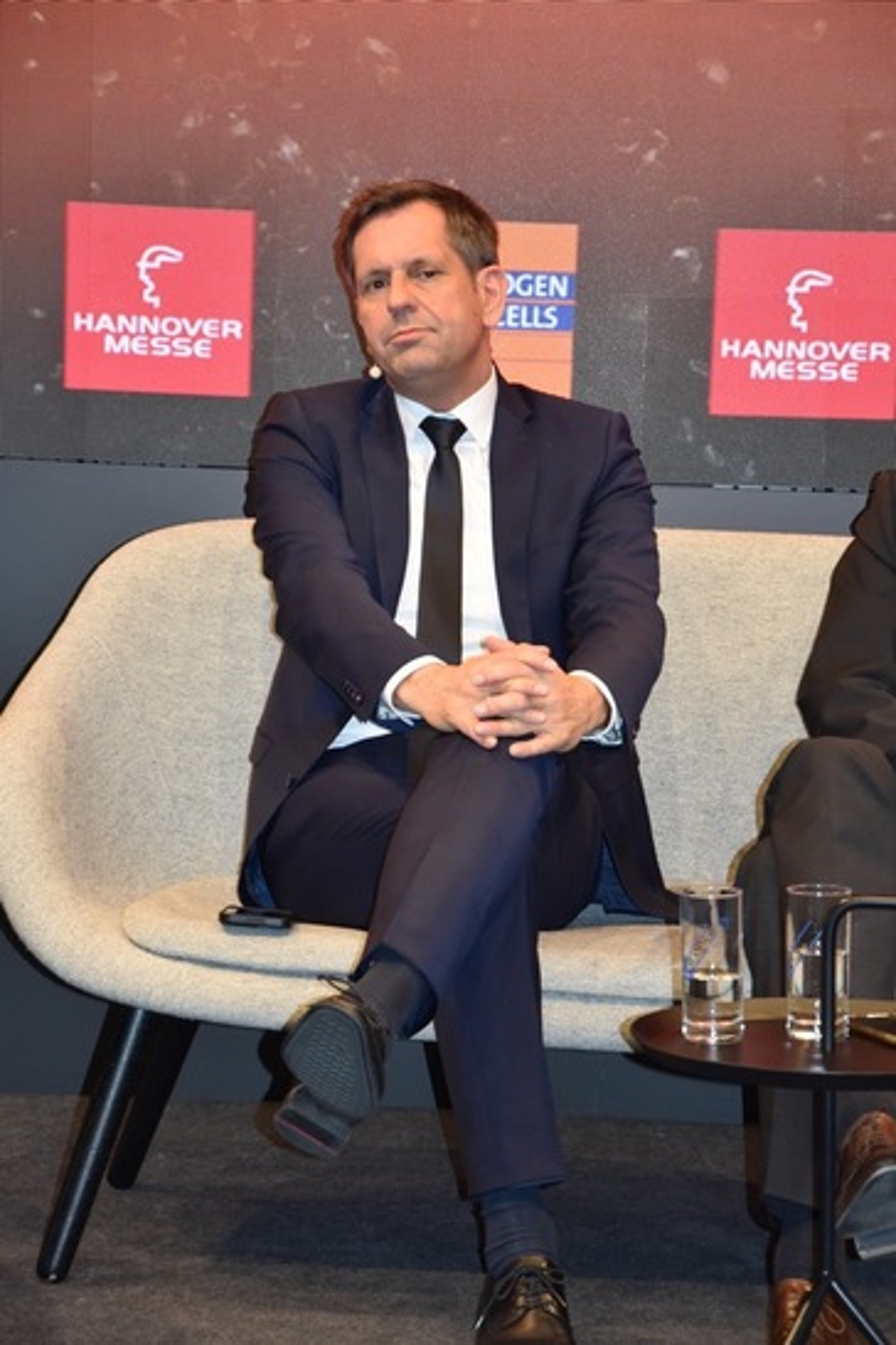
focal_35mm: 120
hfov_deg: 11.4
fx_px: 4480
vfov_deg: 17.1
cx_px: 448
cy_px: 672
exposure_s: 1/80
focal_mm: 80
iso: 800
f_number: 5.3
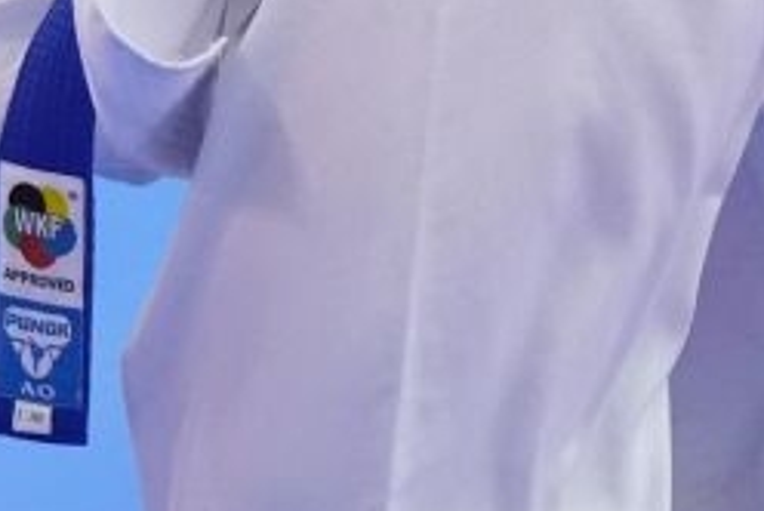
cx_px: -647
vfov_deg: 1.1
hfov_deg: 1.7
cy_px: -1124
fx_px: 25411
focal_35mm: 1196
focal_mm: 165
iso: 3200
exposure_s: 1/1000
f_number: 2.8
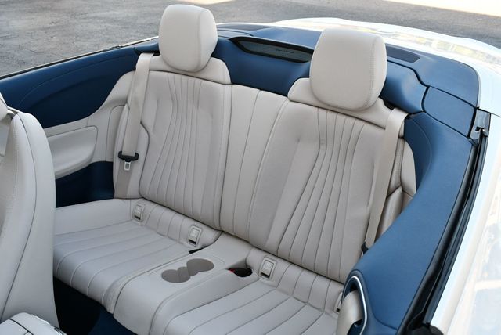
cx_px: 250
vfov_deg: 36.9
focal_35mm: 36
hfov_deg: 53.1
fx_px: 501
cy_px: 168
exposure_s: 1/250
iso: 360
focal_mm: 18
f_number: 5.6
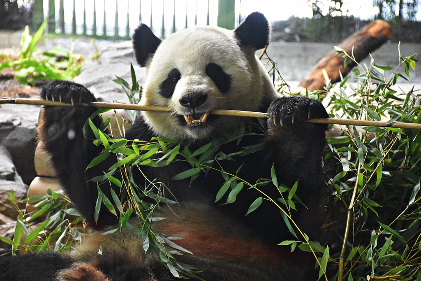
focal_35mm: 128
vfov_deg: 10.8
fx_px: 1491
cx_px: 210
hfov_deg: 16.1
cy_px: 140
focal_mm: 85
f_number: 5.3
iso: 3600
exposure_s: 1/125
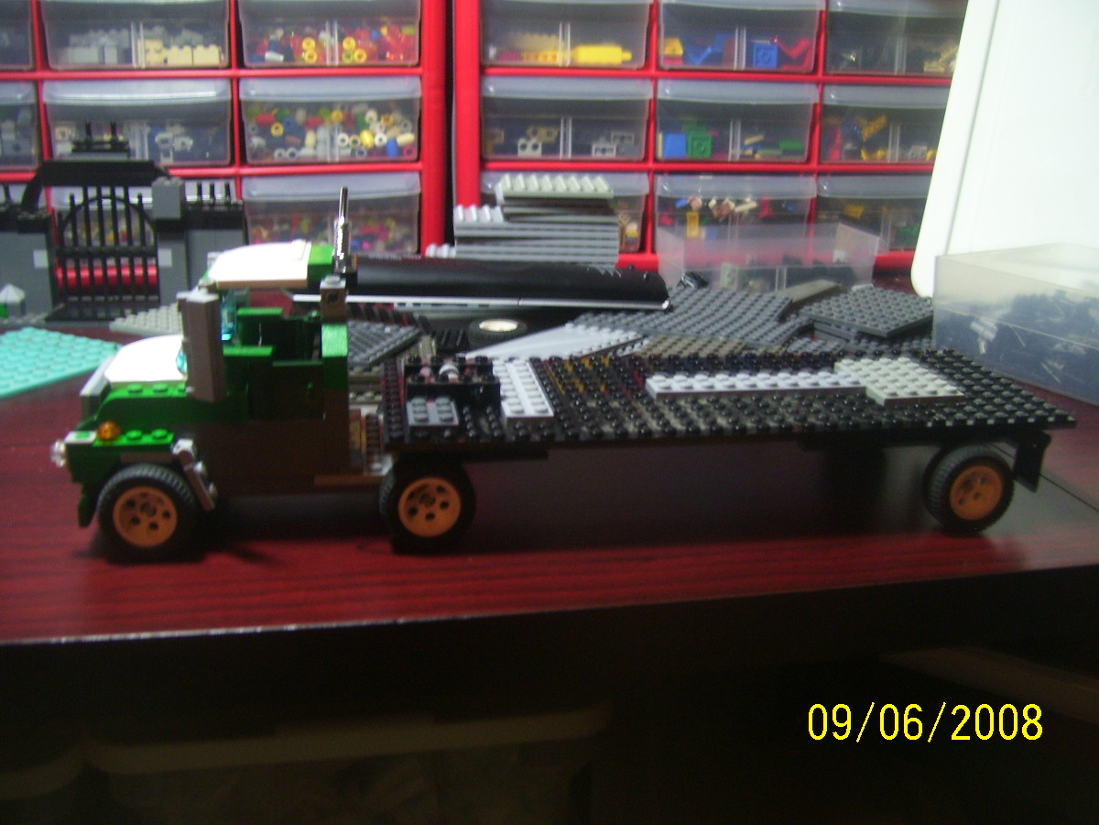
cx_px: 550
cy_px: 412
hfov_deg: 50.1
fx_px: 1175
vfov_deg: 38.7
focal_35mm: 37
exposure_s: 1/8
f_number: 2.7
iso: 160
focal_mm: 6
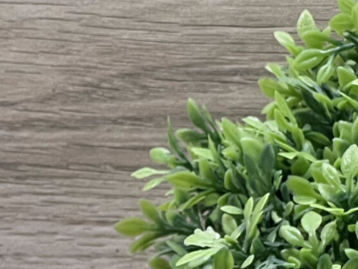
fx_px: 3662
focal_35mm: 354
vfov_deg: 4.2
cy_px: 408
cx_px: -242
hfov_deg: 5.5
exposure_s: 1/100
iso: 50
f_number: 2.8
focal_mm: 9
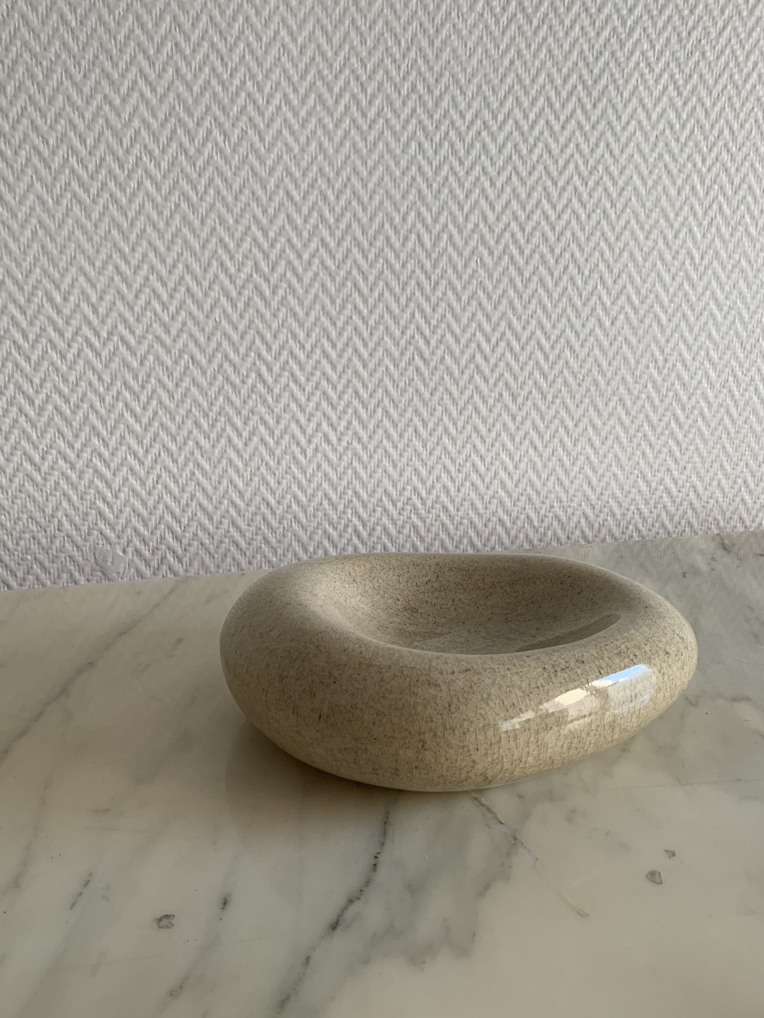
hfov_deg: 46.8
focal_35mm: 30
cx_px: 350
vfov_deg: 59.9
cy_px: 485
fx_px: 883
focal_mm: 4.25
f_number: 1.8
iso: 100
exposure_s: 1/121
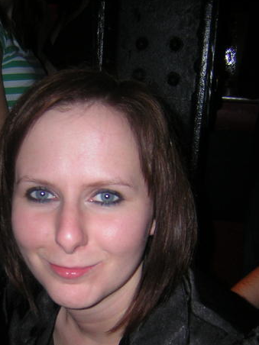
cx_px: 84
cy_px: 240
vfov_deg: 36.9
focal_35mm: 51
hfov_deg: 28.4
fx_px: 509
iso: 50
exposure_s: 1/60.1
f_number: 2.6
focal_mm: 4.7
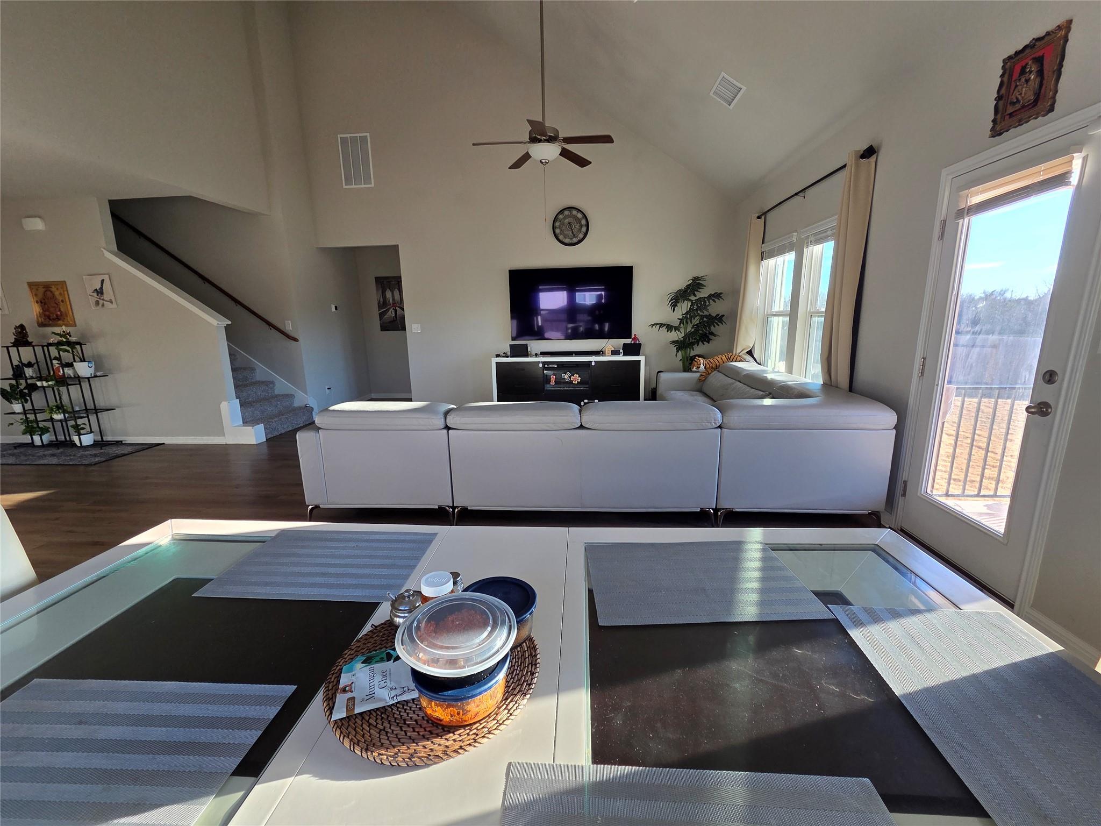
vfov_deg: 89.9
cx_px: 550
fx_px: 413
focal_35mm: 13
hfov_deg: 106.2
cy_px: 413
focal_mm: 2.2
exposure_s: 1/120
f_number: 2.2
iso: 80
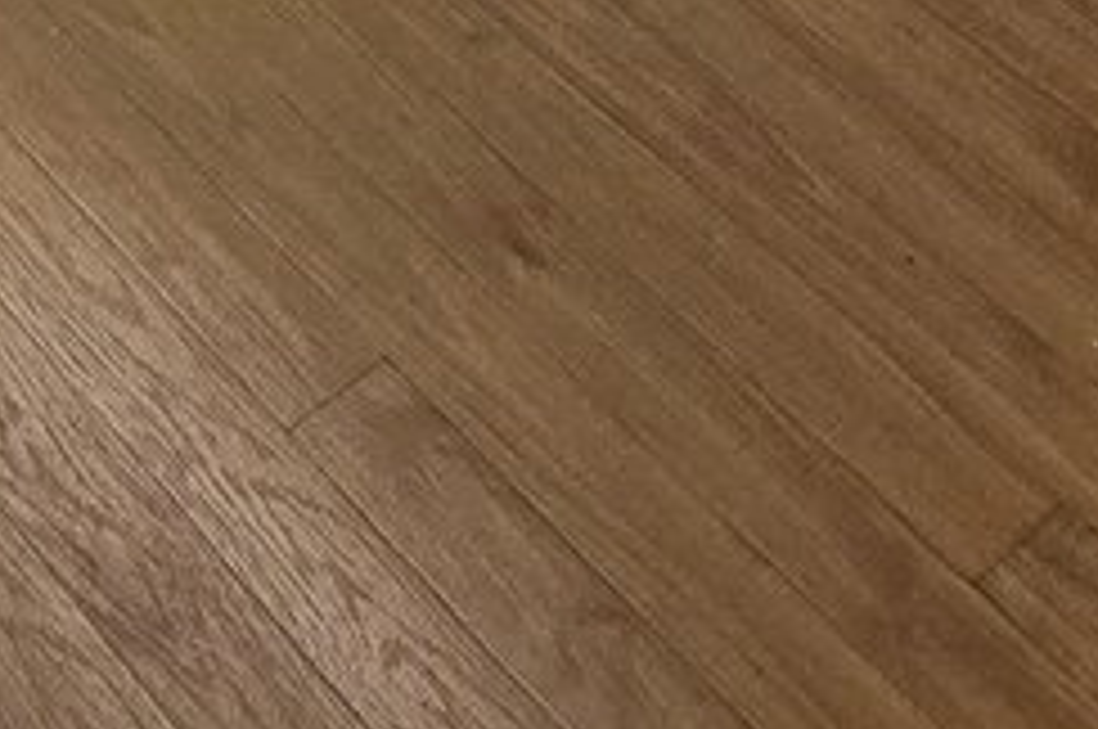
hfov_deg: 20.1
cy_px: -1636
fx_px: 2559
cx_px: -650
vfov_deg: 10.2
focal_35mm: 84
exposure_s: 1/120
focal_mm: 2.2
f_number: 2.2
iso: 80
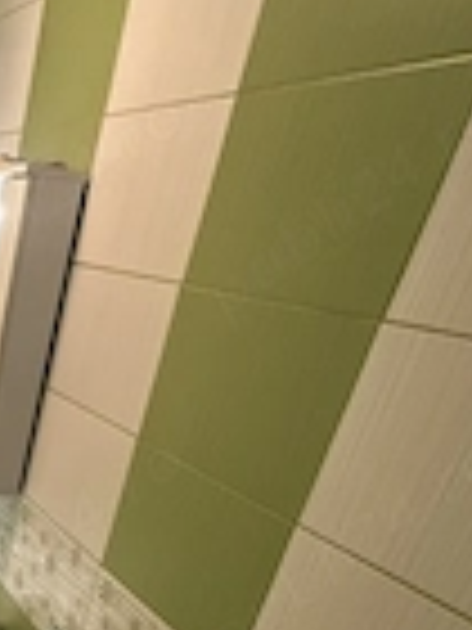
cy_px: 626
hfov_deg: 29.7
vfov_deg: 41.0
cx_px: -121
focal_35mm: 40
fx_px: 727
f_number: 2.2
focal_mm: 2.22
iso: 250
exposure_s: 1/50
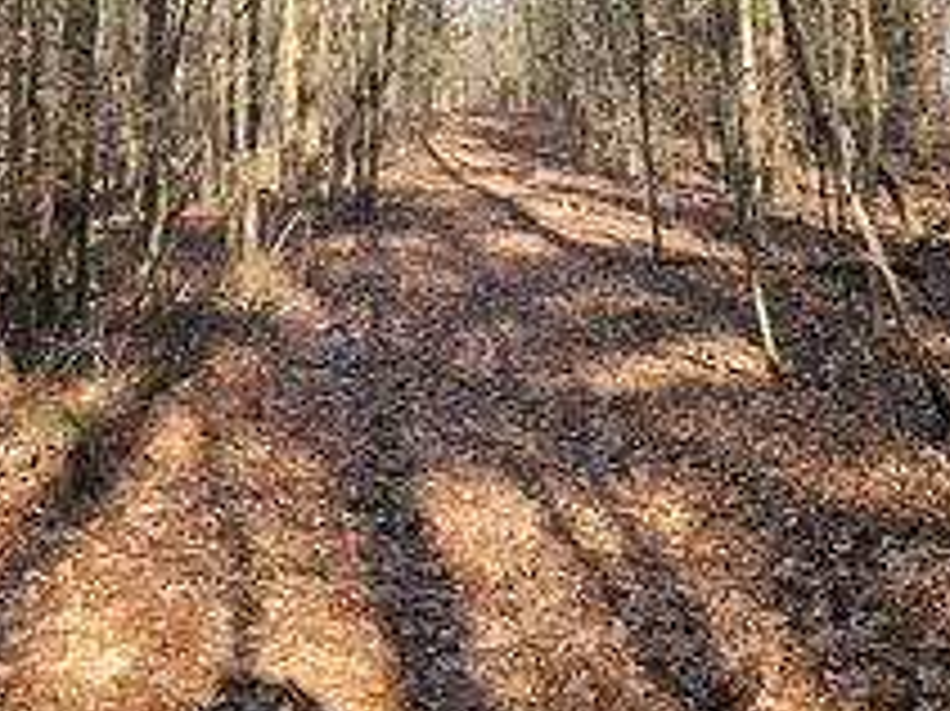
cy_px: 106
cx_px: 407
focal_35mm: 47
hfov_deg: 40.4
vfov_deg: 29.9
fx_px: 1289
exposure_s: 1/125
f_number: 1.7
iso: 10
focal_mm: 6.3
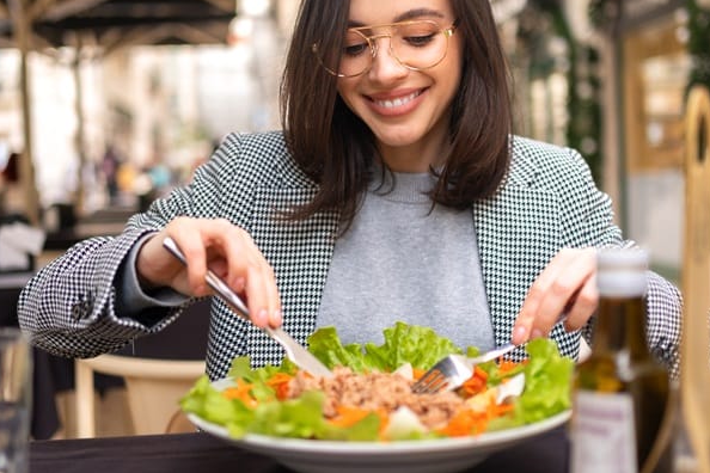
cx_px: 336
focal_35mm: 53
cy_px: 205
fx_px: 1045
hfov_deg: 37.5
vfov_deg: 25.5
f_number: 2
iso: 100
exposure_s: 1/250
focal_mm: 35
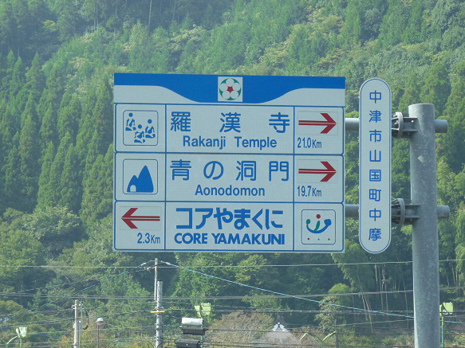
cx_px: 232
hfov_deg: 12.4
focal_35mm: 159
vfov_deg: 9.3
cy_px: 174
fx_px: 2135
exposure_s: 1/400
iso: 160
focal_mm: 28.3
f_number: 4.5
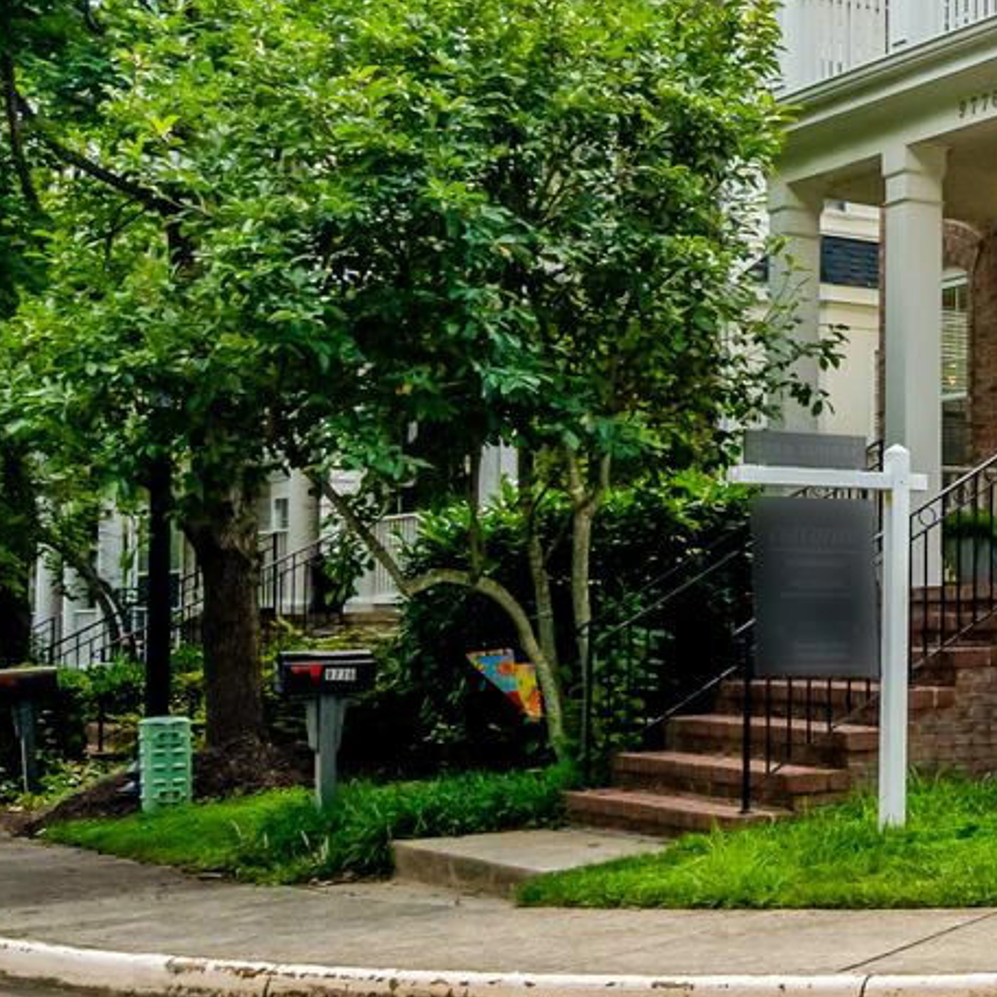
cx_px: 1480
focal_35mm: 61
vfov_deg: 27.7
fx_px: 1988
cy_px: 224
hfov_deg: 23.0
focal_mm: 16
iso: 1250
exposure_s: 1/800
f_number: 8
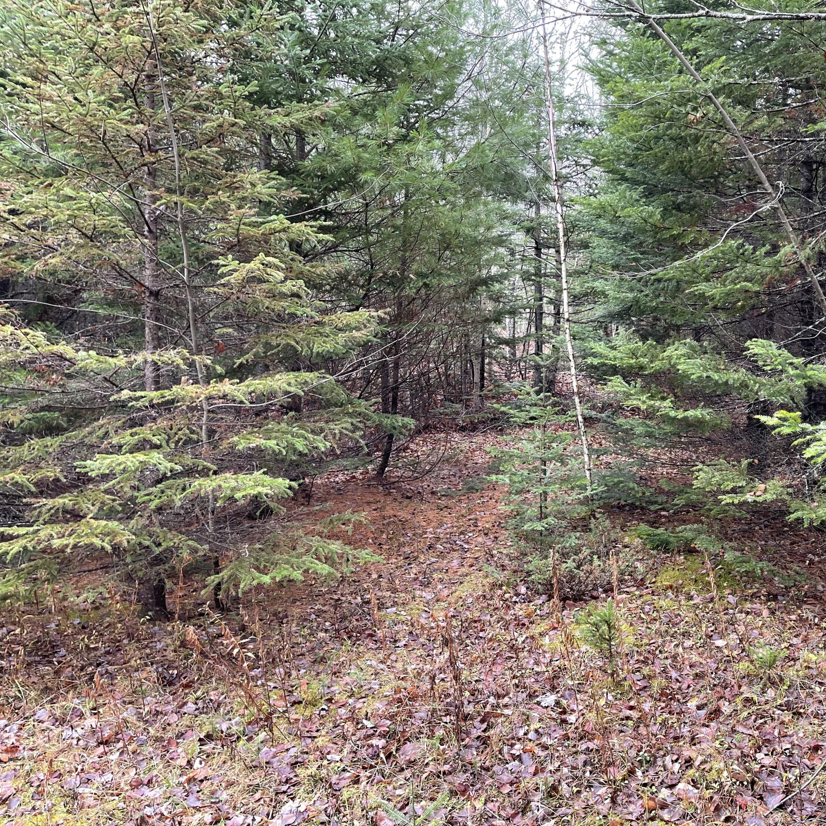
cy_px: 416
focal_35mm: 30
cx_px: 546
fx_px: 810
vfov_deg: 54.0
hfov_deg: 53.1
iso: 100
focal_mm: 5.1
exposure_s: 1/121
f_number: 1.6
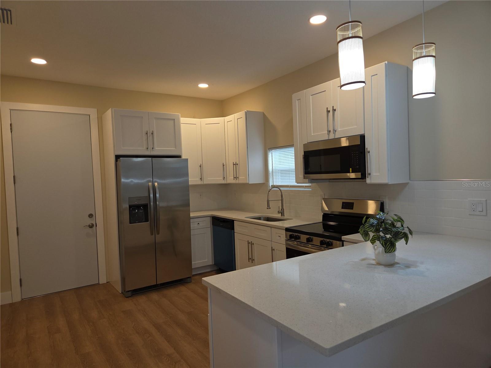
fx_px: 326
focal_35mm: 23
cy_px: 184
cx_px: 246
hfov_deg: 73.9
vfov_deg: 58.9
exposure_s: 1/60
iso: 50
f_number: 1.8
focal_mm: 5.4
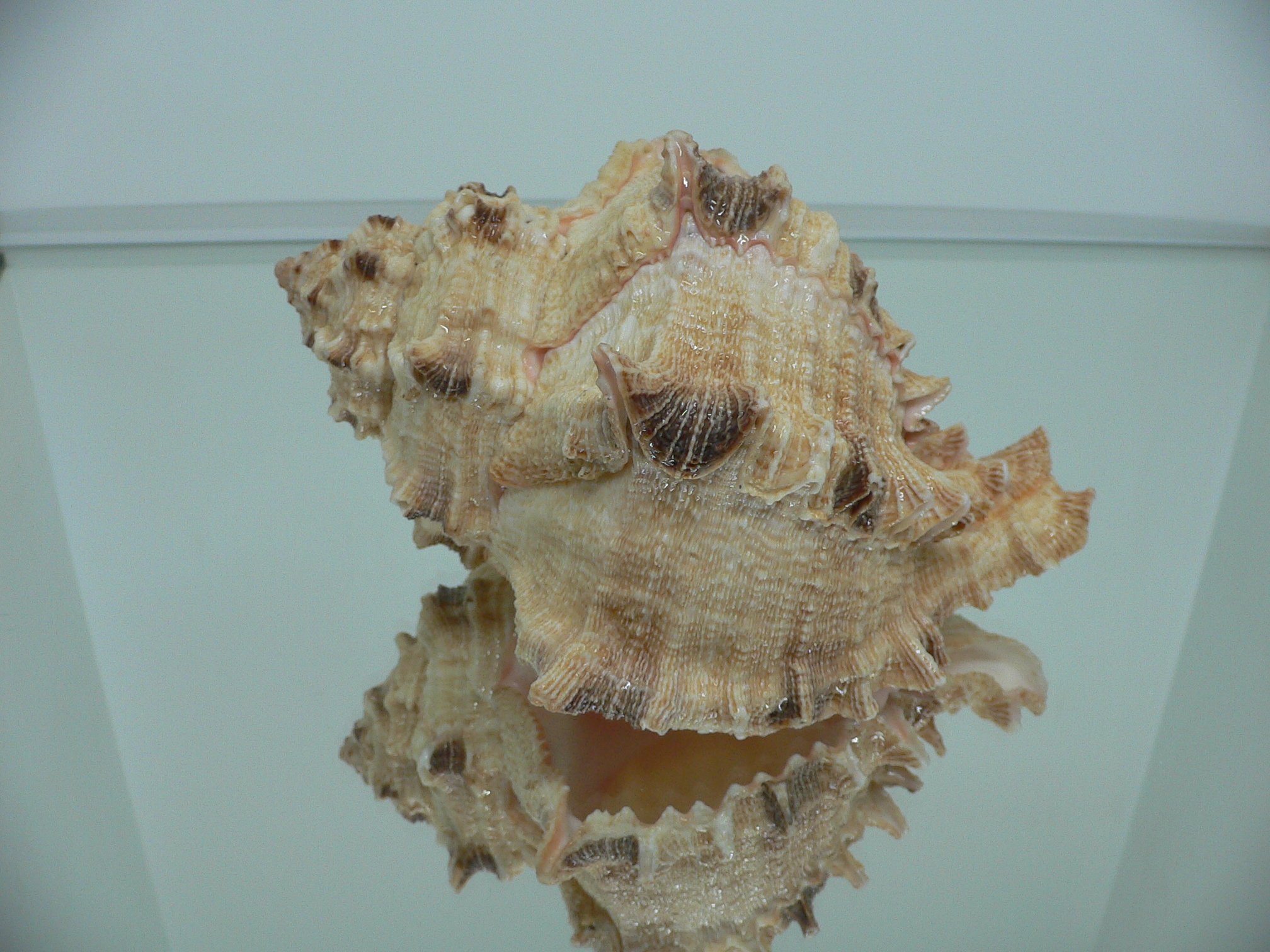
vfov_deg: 40.7
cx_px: 635
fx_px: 1284
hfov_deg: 52.6
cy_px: 476
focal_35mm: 35
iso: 100
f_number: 2.8
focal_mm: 4.6
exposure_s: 1/60
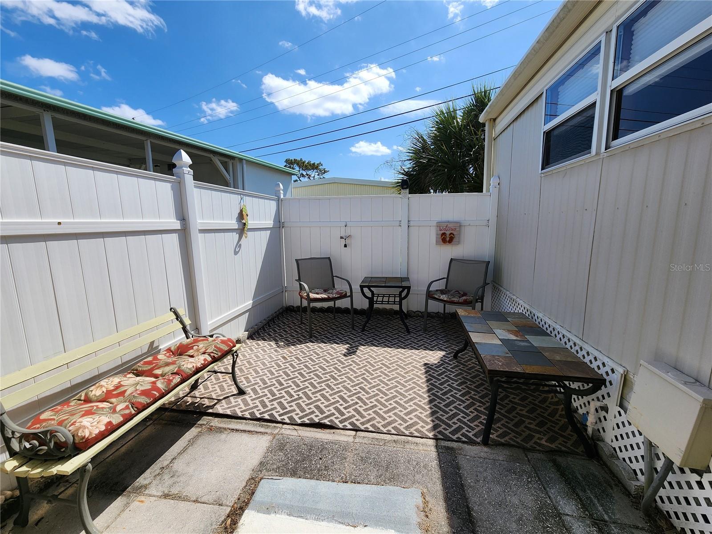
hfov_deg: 106.2
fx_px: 267
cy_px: 267
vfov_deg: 89.9
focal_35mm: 13
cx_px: 356
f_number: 2.2
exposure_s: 1/2686
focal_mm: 2.2
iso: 50
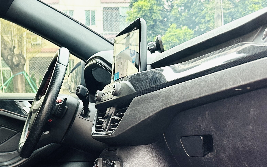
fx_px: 480
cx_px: -3
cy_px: 160
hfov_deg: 29.0
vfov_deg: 19.2
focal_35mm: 66
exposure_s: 1/121
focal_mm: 6.86
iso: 125
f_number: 1.78
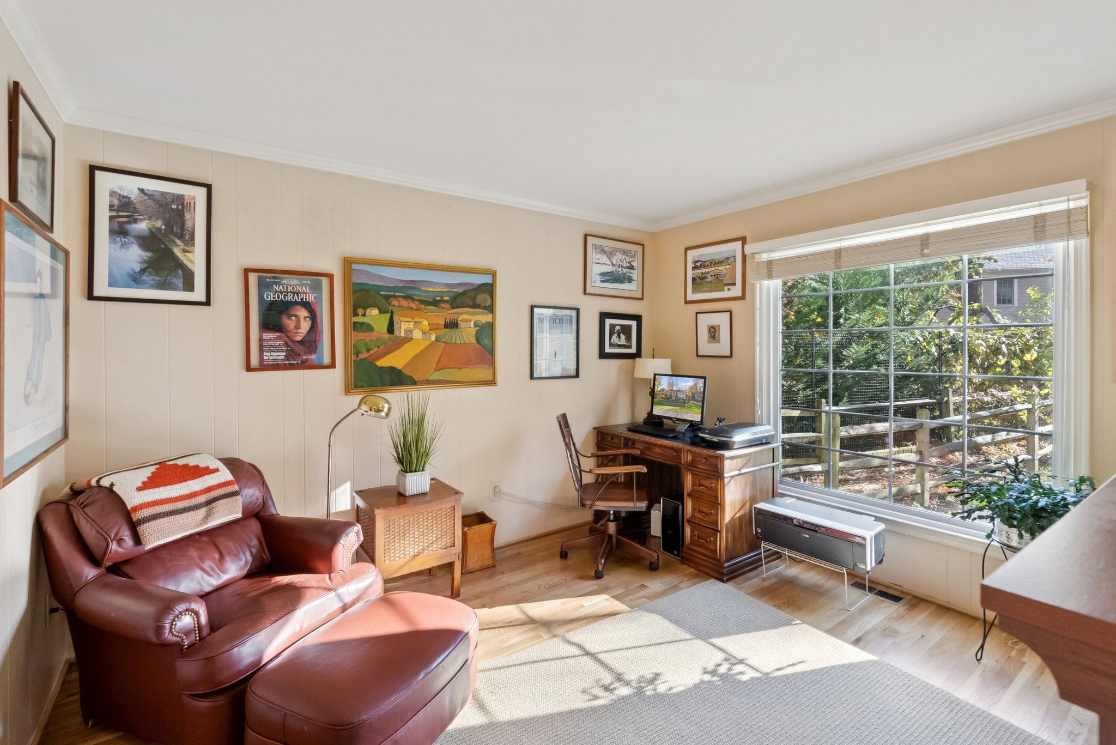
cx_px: 558
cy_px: 372
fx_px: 496
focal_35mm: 16
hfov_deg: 96.7
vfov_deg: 73.8
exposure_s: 1/125
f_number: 10
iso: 5000
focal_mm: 16
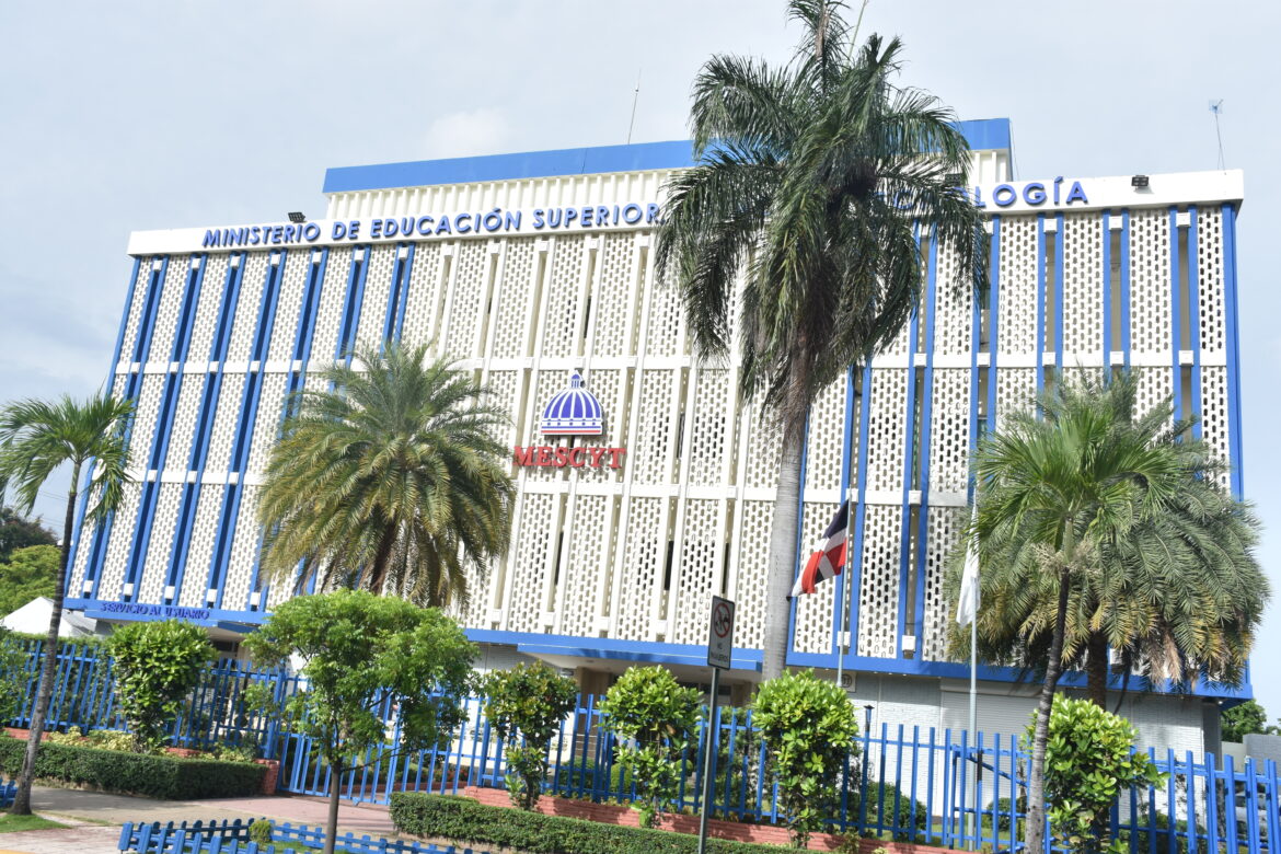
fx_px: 1174
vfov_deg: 40.0
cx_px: 640
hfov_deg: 57.2
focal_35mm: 33
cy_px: 427
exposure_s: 1/400
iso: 320
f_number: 10
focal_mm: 22
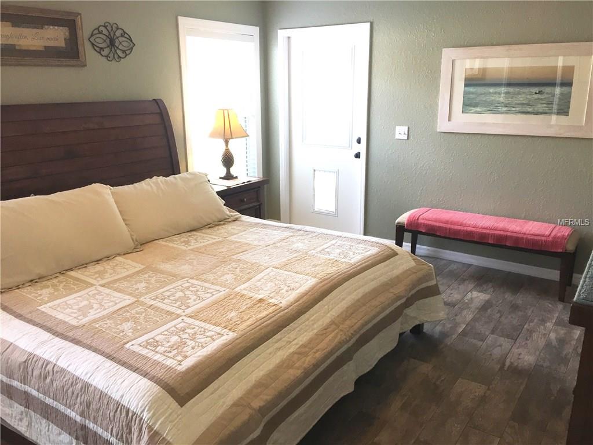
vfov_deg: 48.2
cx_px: 296
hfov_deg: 61.7
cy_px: 222
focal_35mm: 29
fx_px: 497
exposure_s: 1/40
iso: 40
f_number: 2.2
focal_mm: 4.15
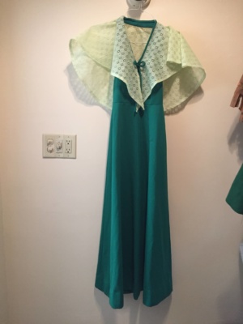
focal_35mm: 29
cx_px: 122
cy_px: 162
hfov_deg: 48.2
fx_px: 271
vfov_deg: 61.7
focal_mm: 4.15
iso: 200
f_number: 2.2
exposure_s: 1/30
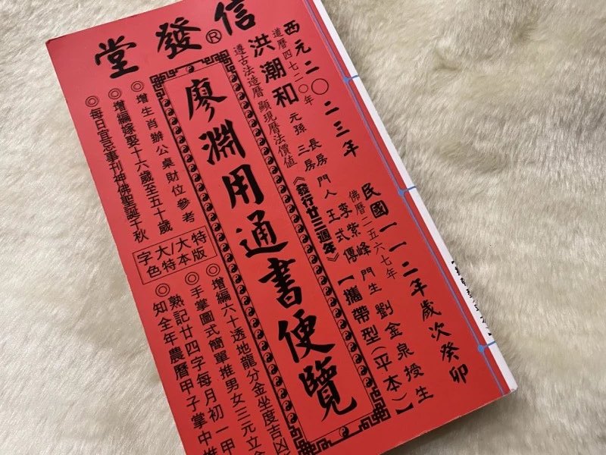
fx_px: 455
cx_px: 303
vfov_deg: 53.1
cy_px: 228
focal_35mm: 26
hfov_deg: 67.3
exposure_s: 1/60
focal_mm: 4.2
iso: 250
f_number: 1.6
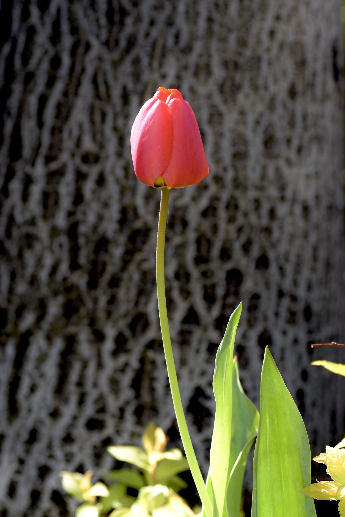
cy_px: 258
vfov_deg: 15.2
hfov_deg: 10.2
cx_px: 172
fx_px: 1940
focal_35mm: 135
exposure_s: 1/500
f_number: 6.3
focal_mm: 90
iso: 500
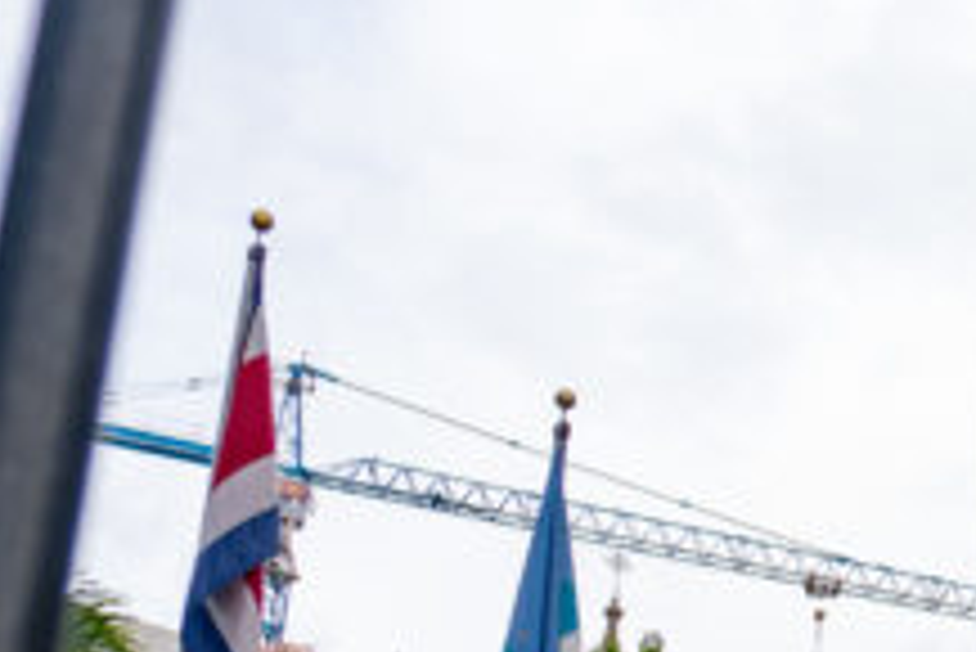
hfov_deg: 19.7
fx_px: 2306
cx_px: 1579
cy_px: 989
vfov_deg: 14.9
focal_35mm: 85
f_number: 5
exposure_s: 1/500
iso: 100
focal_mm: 16
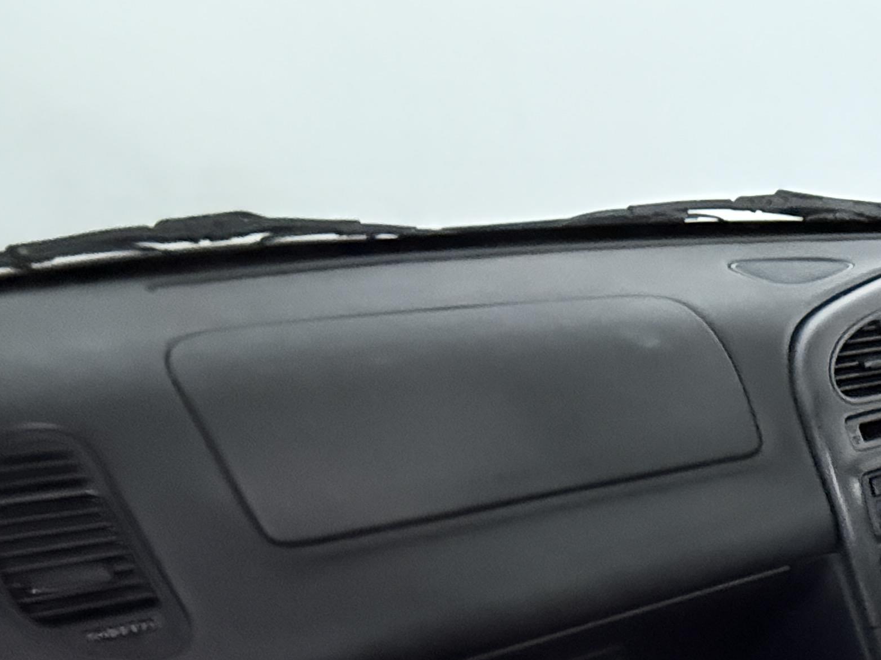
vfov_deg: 32.8
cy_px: 785
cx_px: 1084
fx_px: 916
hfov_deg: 37.3
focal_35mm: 36
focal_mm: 2.22
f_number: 2.2
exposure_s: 1/33
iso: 1250
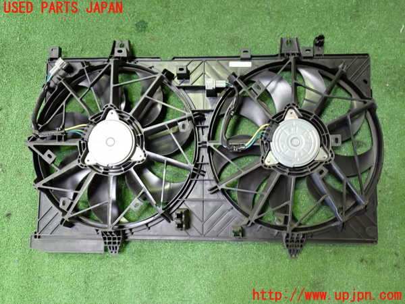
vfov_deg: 46.8
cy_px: 152
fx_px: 351
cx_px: 202
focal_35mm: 30
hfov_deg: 60.0
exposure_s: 1/30
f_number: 2.3
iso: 320
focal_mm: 5.4
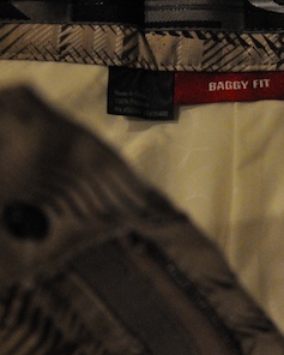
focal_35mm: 85
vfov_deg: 22.5
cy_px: 192
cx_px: 238
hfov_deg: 17.9
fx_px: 893
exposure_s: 1/80
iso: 3200
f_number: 4
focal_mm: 28
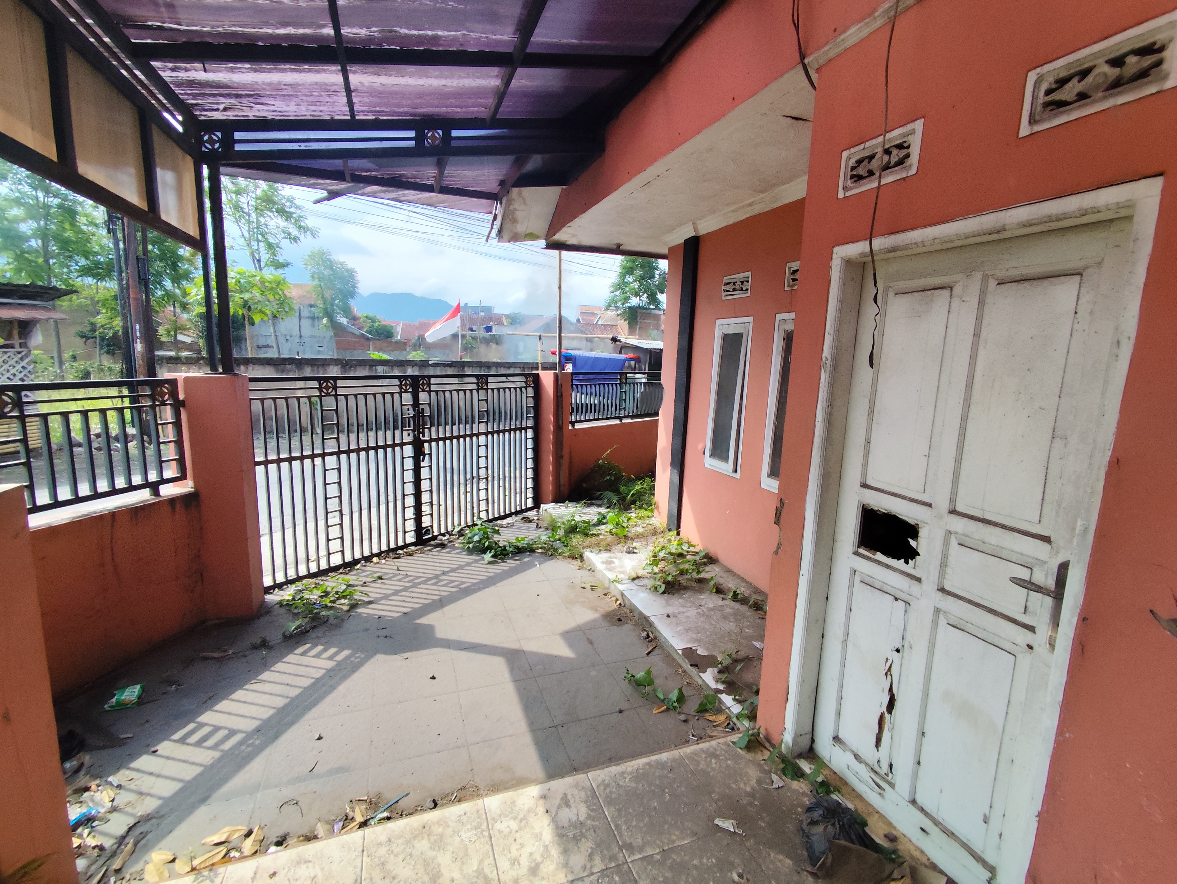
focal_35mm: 16
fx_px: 544
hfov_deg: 94.5
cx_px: 588
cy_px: 442
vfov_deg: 78.2
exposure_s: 1/1012
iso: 50
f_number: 2.2
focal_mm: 1.65
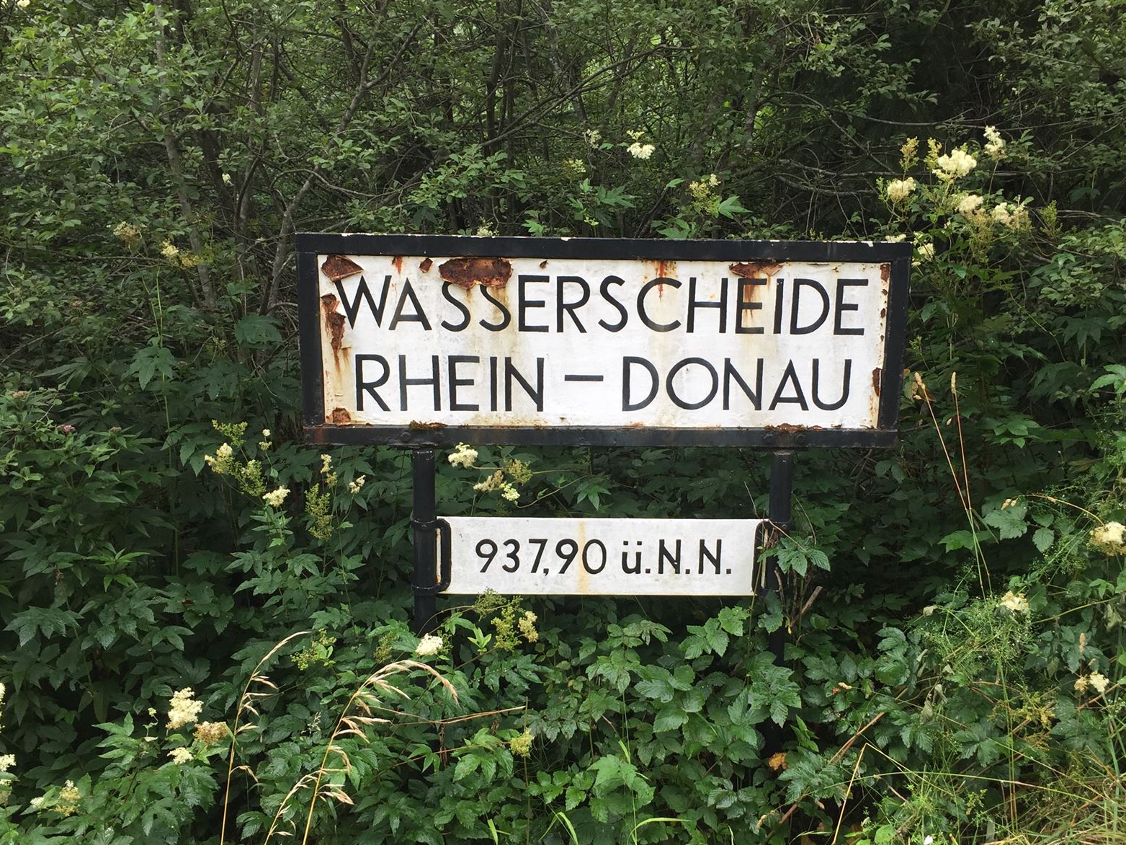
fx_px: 1236
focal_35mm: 38
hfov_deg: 48.9
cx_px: 601
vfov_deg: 37.7
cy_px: 458
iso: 32
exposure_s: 1/221
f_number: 2.2
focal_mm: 4.15
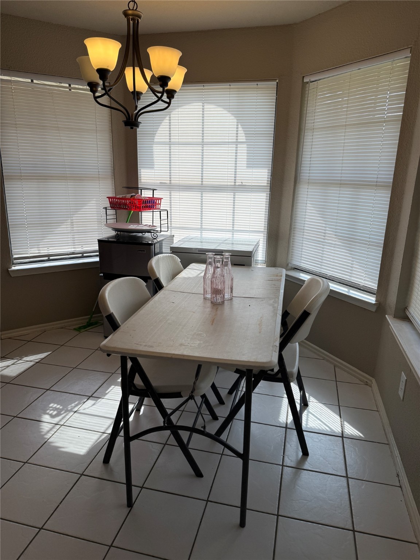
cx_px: 210
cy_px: 280
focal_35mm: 24
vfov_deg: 71.6
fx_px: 388
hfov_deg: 56.8
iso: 80
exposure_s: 1/360
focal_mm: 6.76
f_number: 1.78
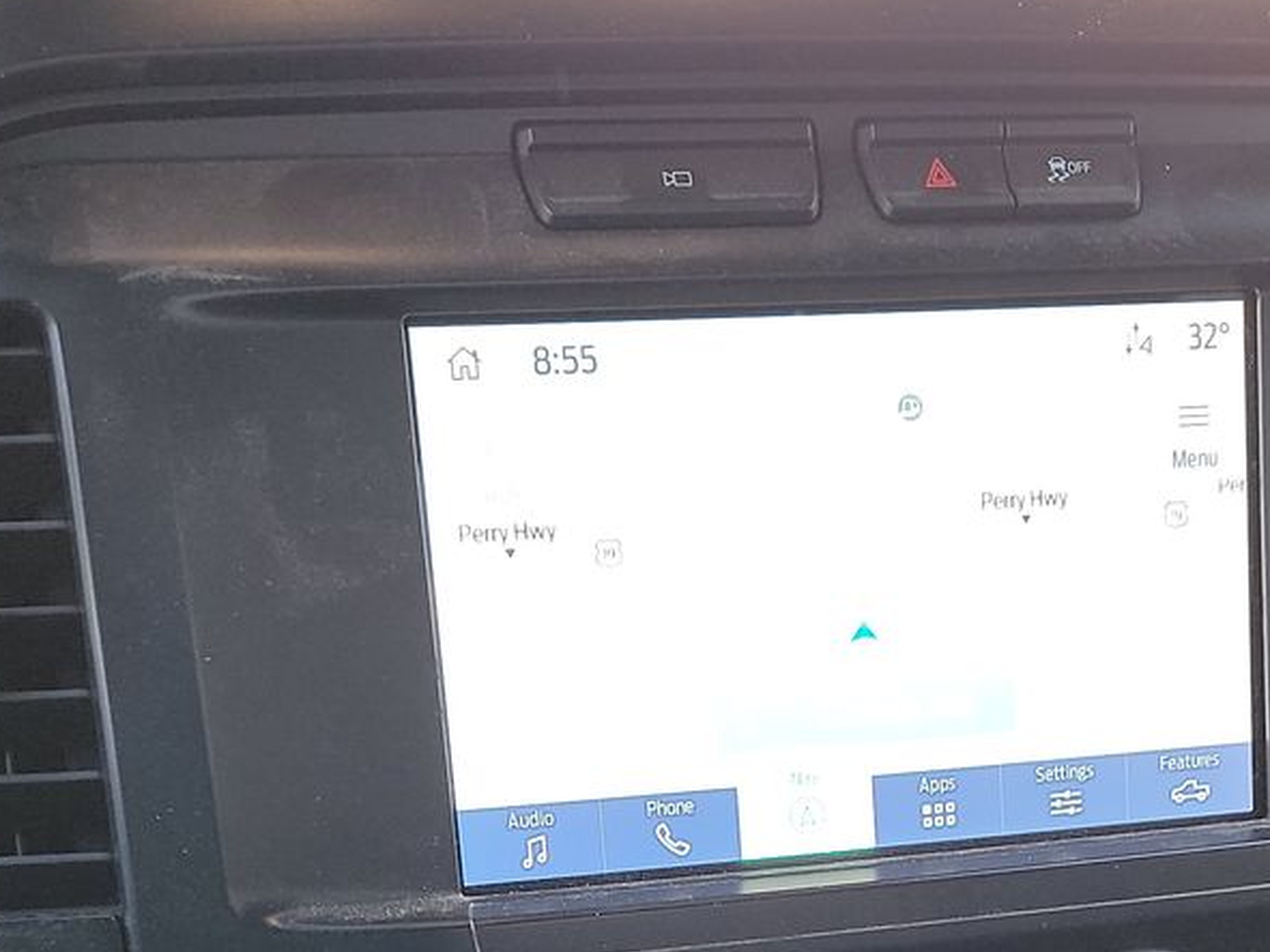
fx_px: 2384
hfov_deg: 29.8
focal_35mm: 65
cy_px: 1195
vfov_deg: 20.8
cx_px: 761
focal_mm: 6.7
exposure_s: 1/59
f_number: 1.8
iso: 146
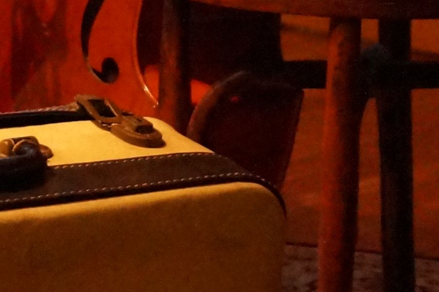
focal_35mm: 163
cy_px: -251
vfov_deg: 8.1
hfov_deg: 11.9
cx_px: -284
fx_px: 1987
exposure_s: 1/100
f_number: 3.5
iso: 3200
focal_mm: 18
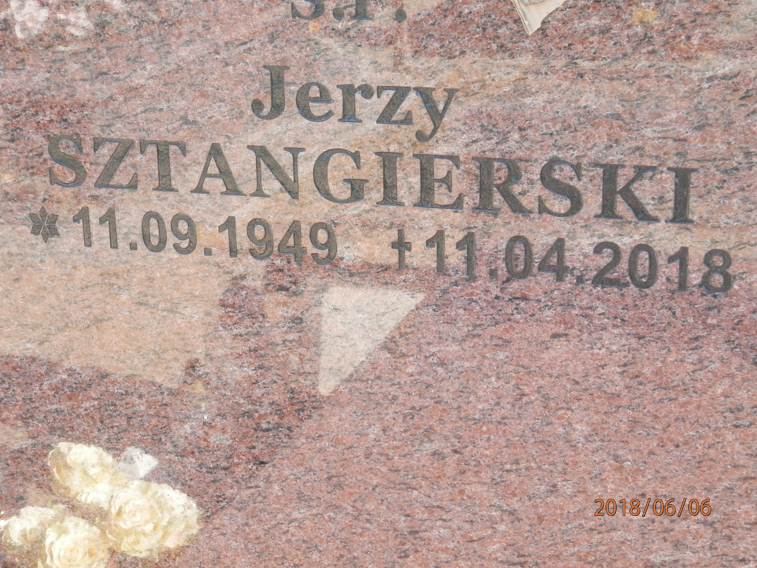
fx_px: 1487
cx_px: 378
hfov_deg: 28.6
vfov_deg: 21.6
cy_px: 284
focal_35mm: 68
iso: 200
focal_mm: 12.2
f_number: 4
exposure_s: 1/100
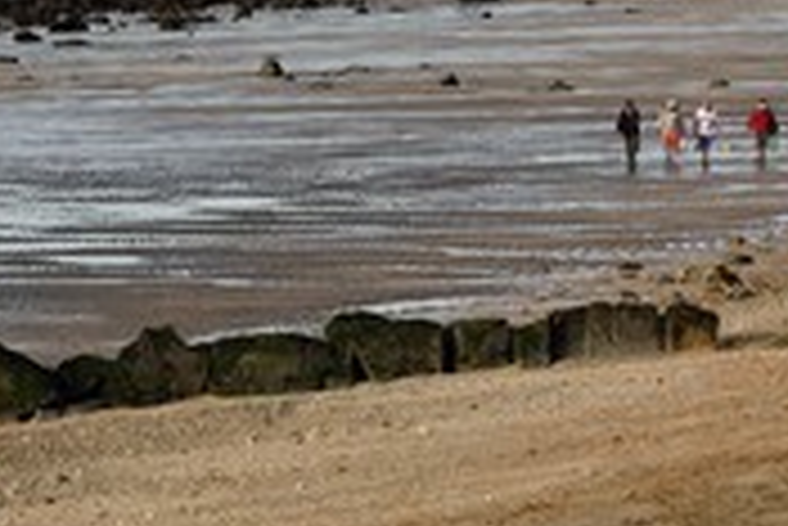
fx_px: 10515
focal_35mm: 480
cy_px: 40
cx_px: 738
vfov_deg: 2.9
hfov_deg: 4.3
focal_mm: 200
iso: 200
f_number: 9
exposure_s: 1/320
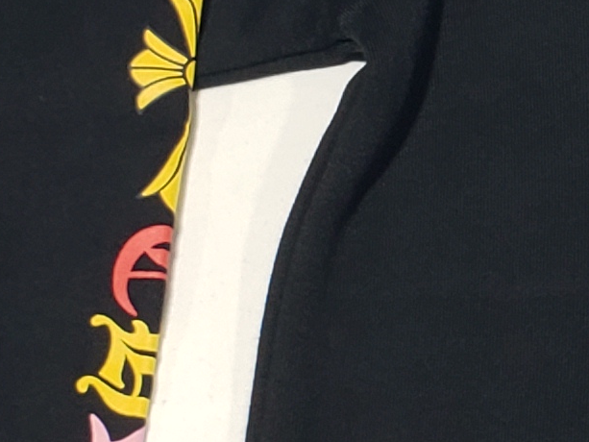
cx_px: 1048
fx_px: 2910
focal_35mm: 171
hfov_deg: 10.8
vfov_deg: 8.7
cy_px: 44
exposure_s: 1/100
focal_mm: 4.3
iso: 64
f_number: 2.4
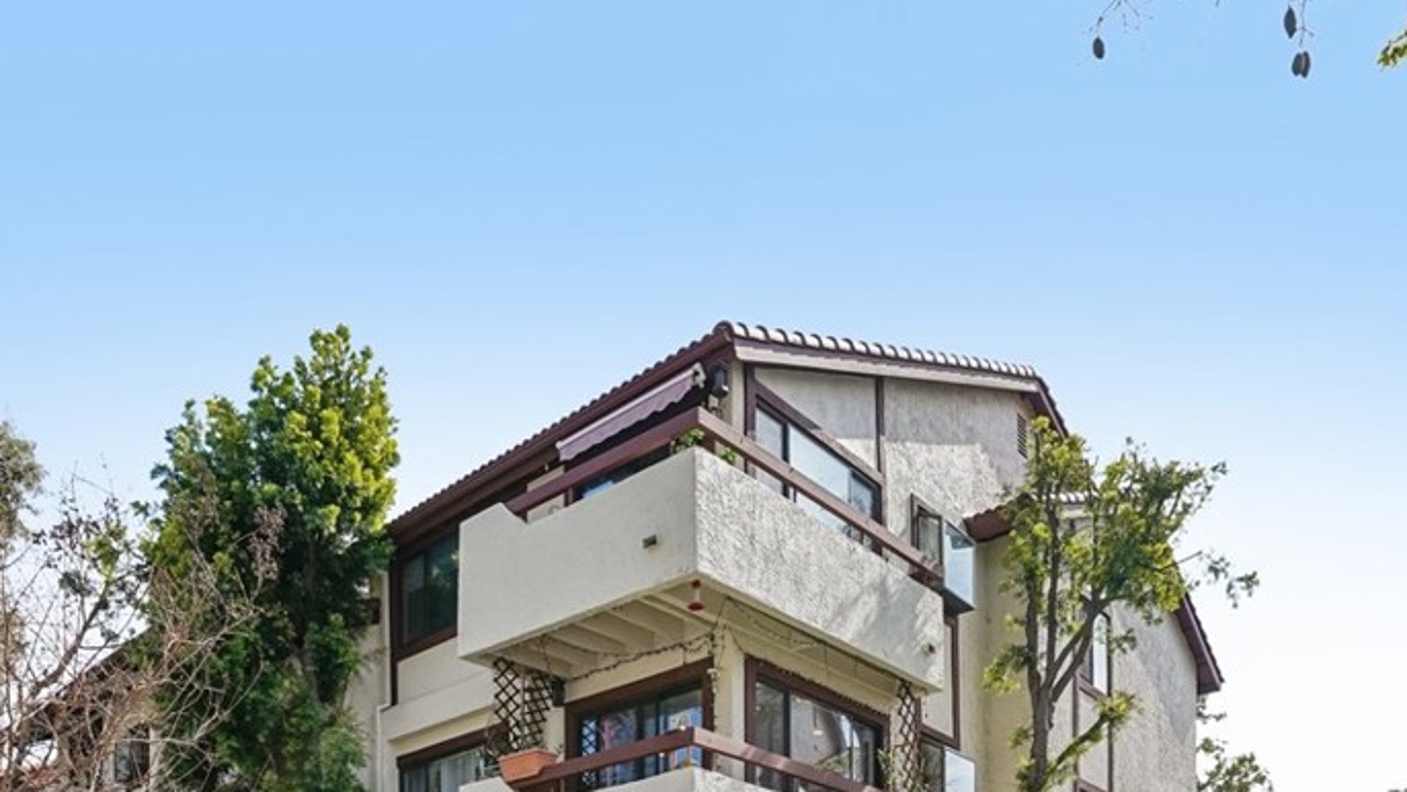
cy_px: 626
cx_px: 582
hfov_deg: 73.5
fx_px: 933
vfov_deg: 43.9
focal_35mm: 25
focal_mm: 16
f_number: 8
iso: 400
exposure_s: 1/800
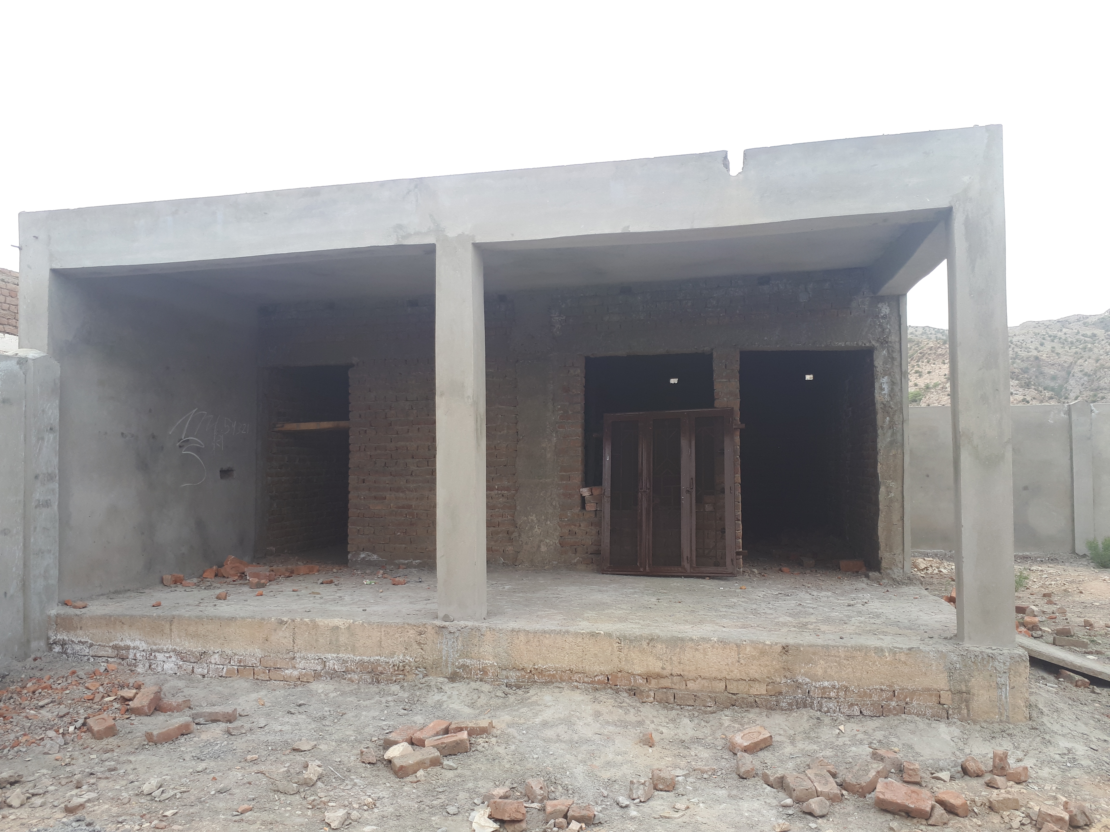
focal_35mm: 27
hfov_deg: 65.3
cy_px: 416
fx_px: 866
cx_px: 555
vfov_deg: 51.4
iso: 40
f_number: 1.9
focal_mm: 3.6
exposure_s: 1/402
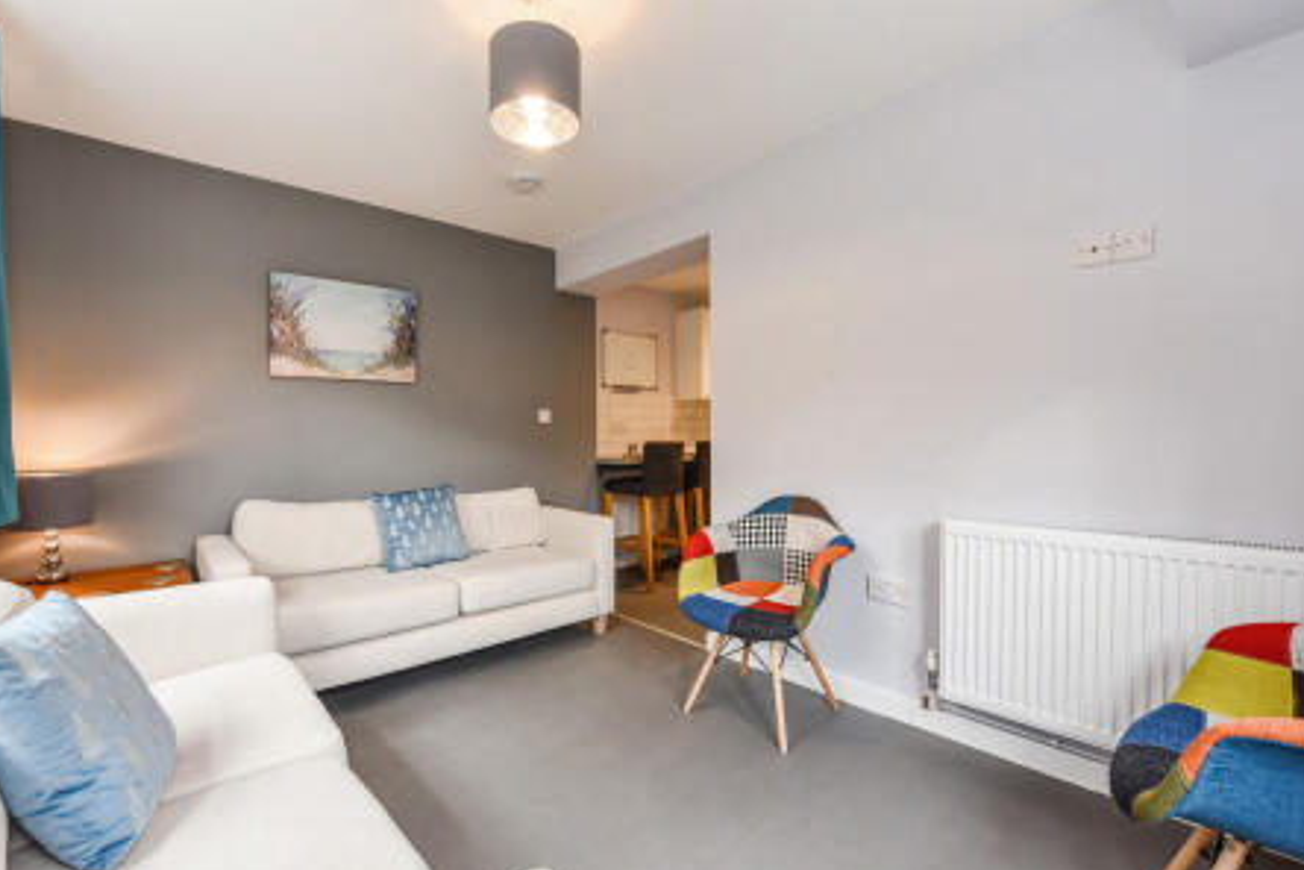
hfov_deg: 100.3
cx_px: 617
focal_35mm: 15
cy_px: 436
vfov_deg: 77.3
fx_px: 543
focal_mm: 14
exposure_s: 1/25
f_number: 8
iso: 400
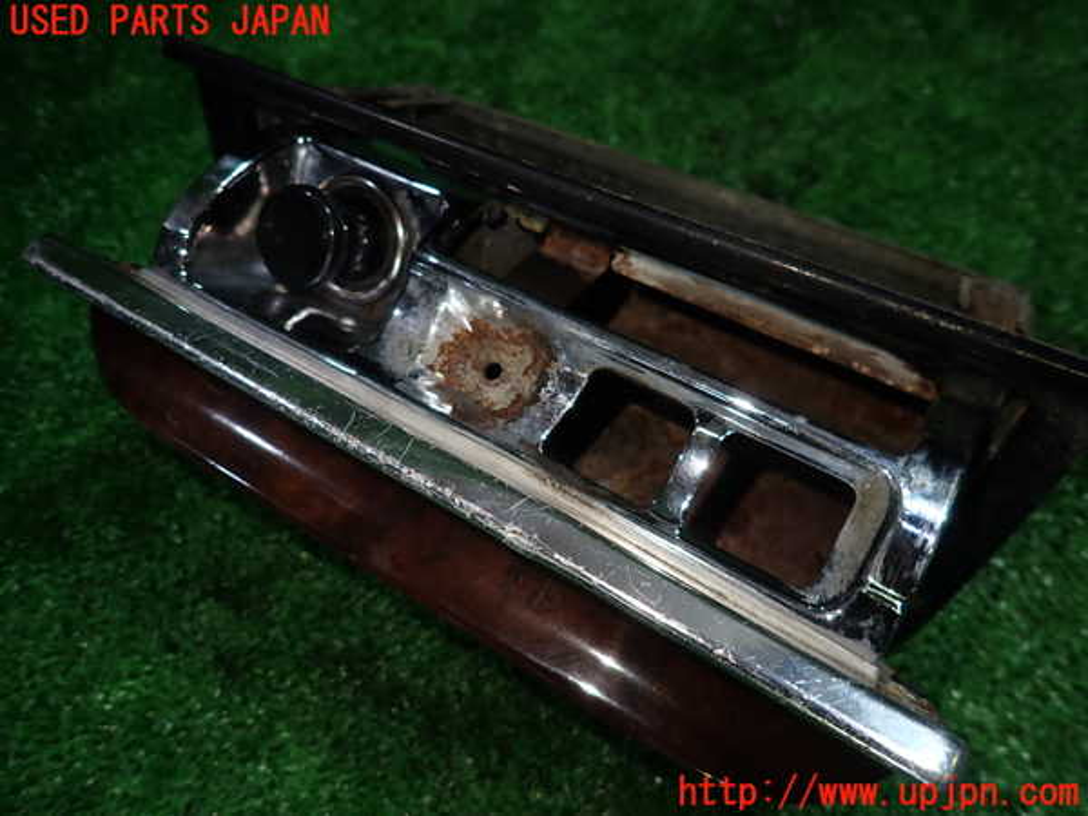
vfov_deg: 54.9
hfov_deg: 69.4
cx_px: 544
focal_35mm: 25
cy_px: 408
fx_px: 786
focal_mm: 4.5
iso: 100
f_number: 2
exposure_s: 1/60
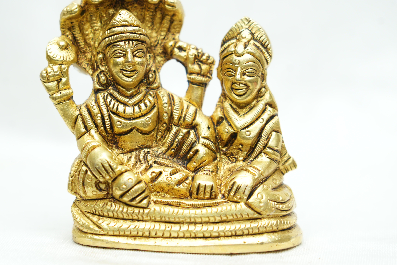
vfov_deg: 10.3
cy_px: 95
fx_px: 1467
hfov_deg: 15.4
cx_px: 165
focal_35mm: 133
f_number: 5.6
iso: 500
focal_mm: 101
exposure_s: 1/60
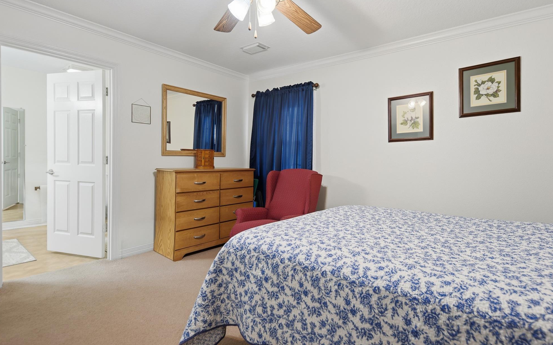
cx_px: 284
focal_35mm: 18
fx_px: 271
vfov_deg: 65.0
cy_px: 166
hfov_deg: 91.1
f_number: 5
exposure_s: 1/100
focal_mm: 17
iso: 160
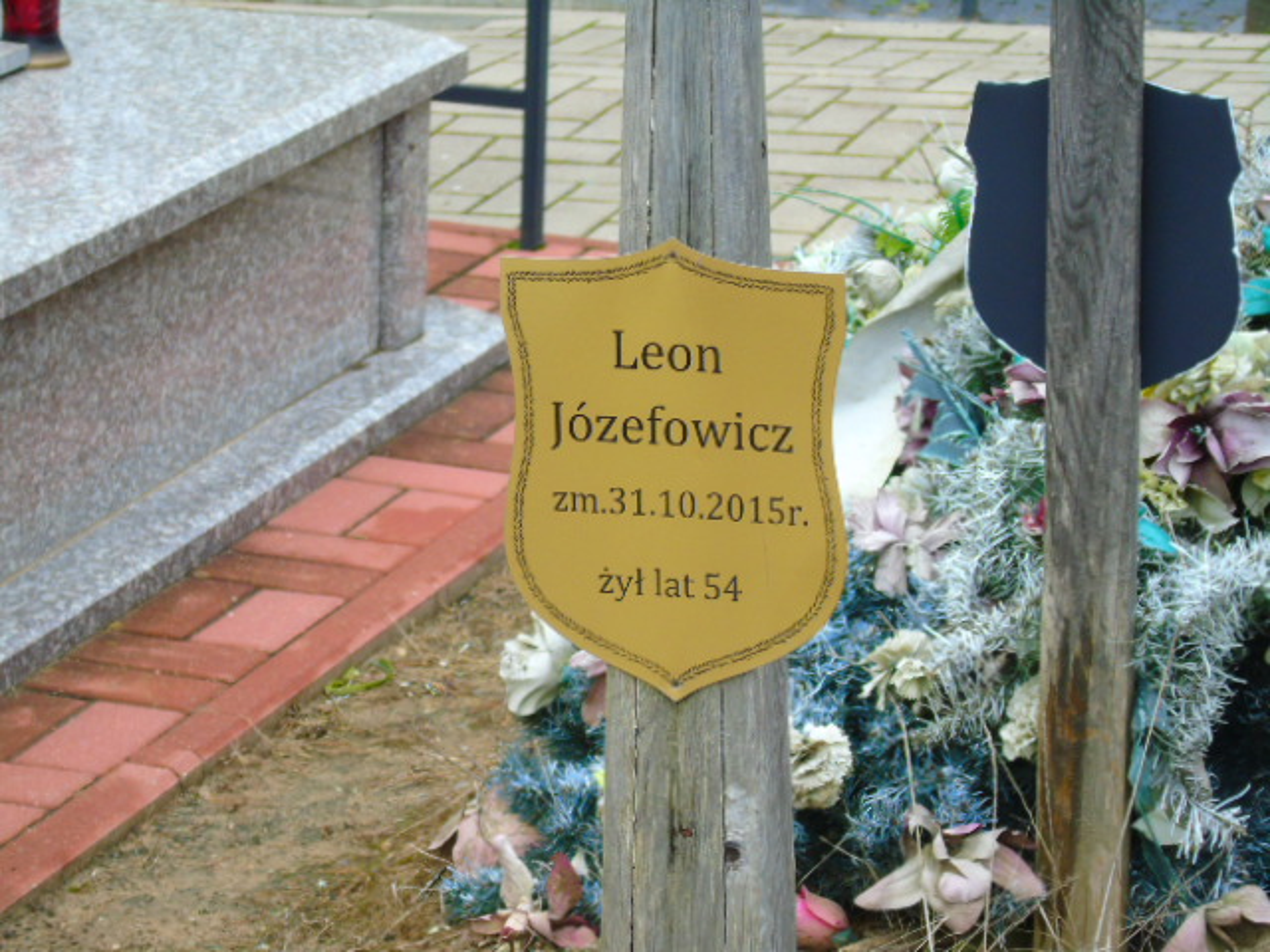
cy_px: 476
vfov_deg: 10.4
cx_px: 635
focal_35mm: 142
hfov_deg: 13.9
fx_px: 5210
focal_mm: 25
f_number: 4.7
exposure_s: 1/125
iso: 250
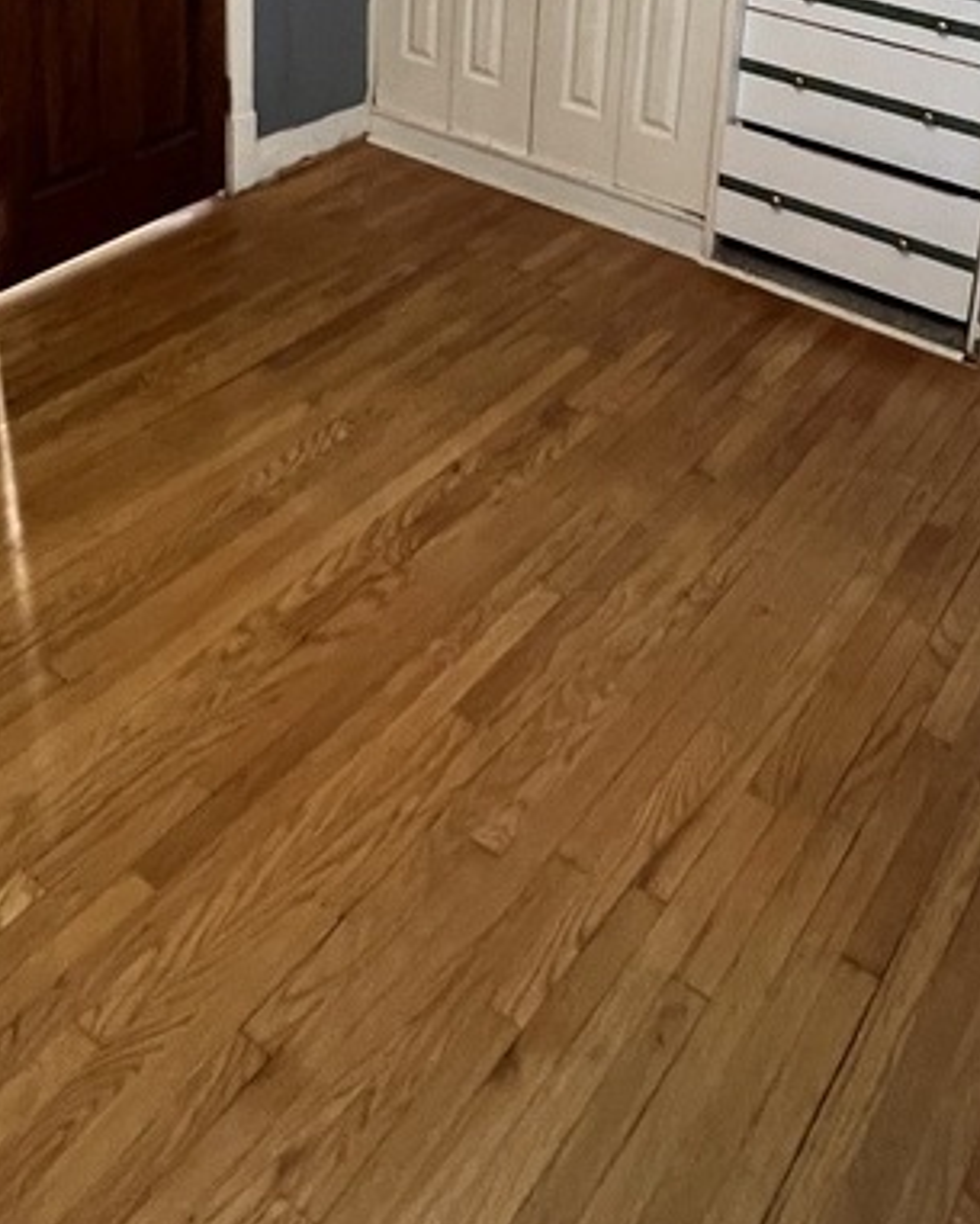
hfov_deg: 41.1
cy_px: -58
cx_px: 562
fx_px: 1305
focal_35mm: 36
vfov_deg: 42.0
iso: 640
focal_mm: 1.57
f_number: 1.8
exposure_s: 1/60
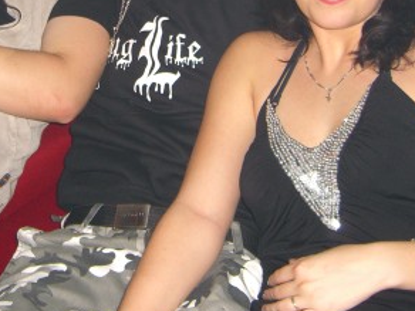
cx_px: 126
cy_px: 11
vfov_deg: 18.5
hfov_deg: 24.8
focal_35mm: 78
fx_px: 935
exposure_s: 1/60
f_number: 2.8
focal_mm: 7.9
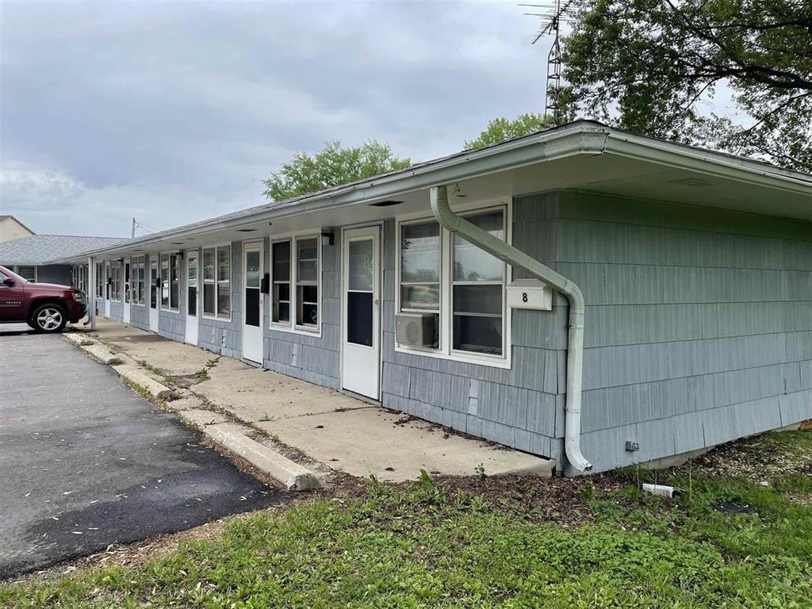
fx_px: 610
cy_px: 304
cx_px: 406
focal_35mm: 26
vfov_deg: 53.1
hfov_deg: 67.3
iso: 32
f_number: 1.6
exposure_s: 1/1082
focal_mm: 4.2
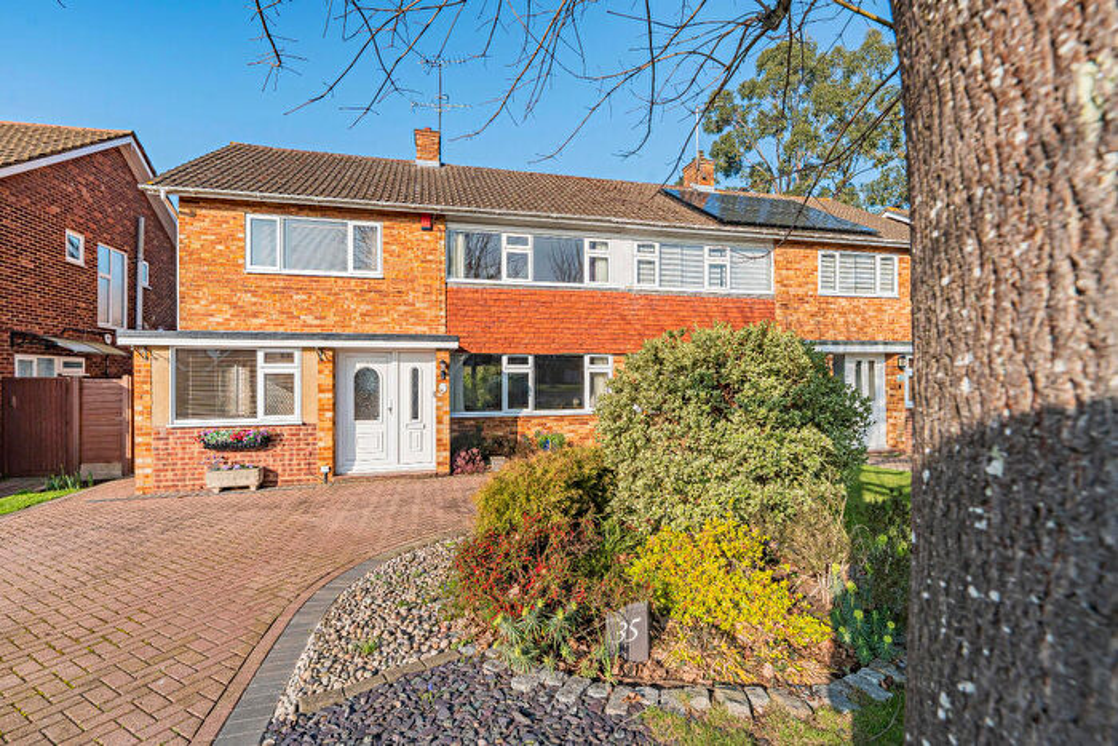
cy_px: 373
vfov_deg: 73.8
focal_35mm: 16
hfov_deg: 96.7
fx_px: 497
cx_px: 559
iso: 320
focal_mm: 16
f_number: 9
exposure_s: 1/800
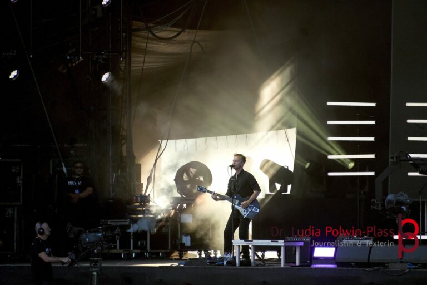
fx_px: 5337
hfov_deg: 4.6
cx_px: 214
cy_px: 142
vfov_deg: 3.1
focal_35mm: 450
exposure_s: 1/500
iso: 800
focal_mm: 300
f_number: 6.3
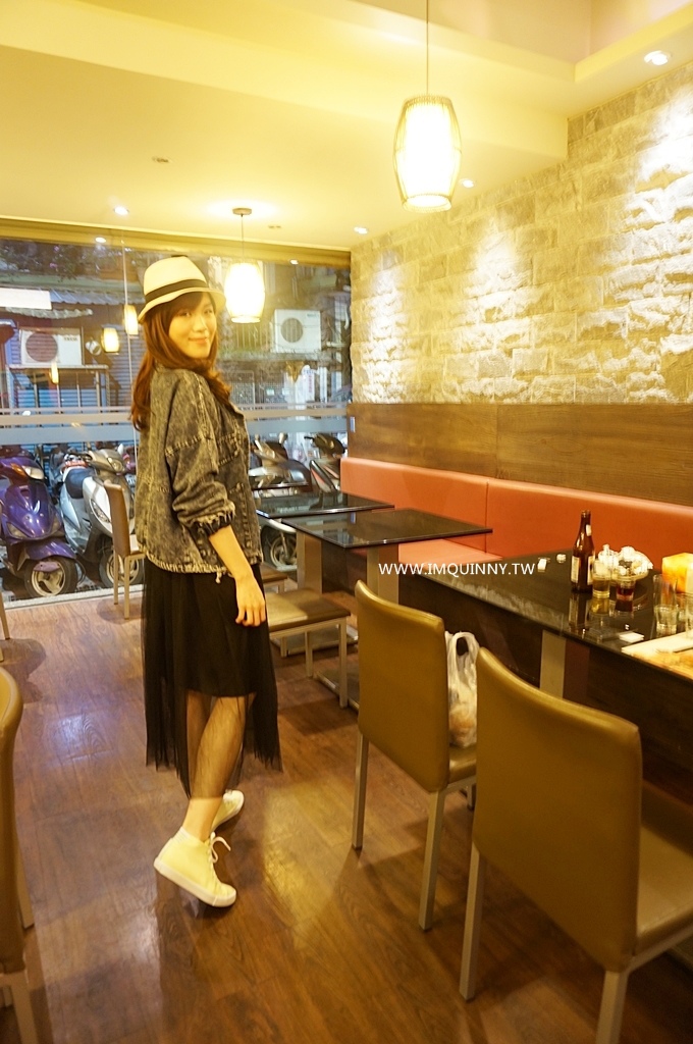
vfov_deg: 73.8
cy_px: 522
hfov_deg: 53.0
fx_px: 695
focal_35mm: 24
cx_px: 346
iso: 400
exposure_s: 1/3
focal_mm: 16
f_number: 3.5
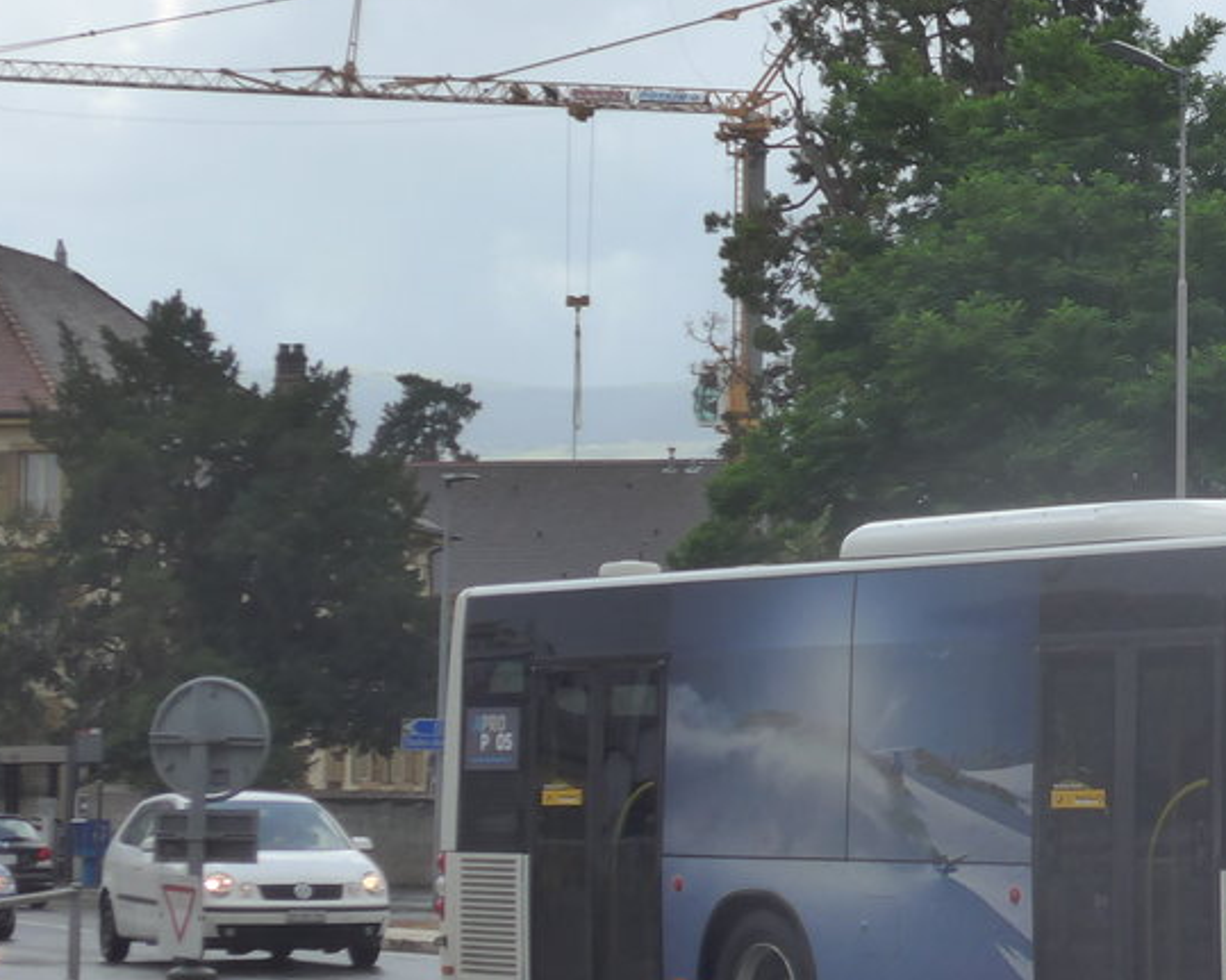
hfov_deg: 16.5
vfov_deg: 13.6
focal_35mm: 113
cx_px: 1349
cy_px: 496
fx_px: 4099
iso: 160
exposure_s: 1/800
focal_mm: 10.7
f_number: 3.3
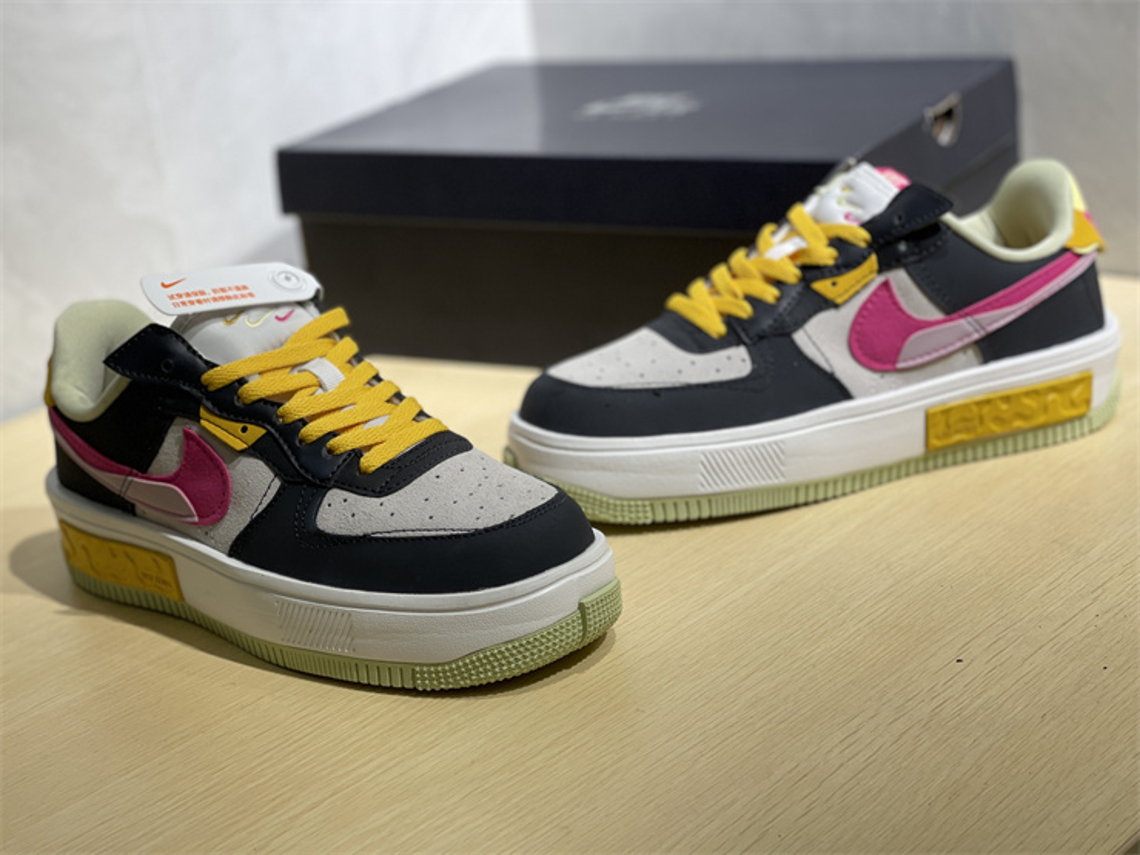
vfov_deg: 22.9
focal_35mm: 64
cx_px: 570
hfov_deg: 30.3
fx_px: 2108
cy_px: 428
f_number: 2.2
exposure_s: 1/100
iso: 32
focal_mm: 7.5
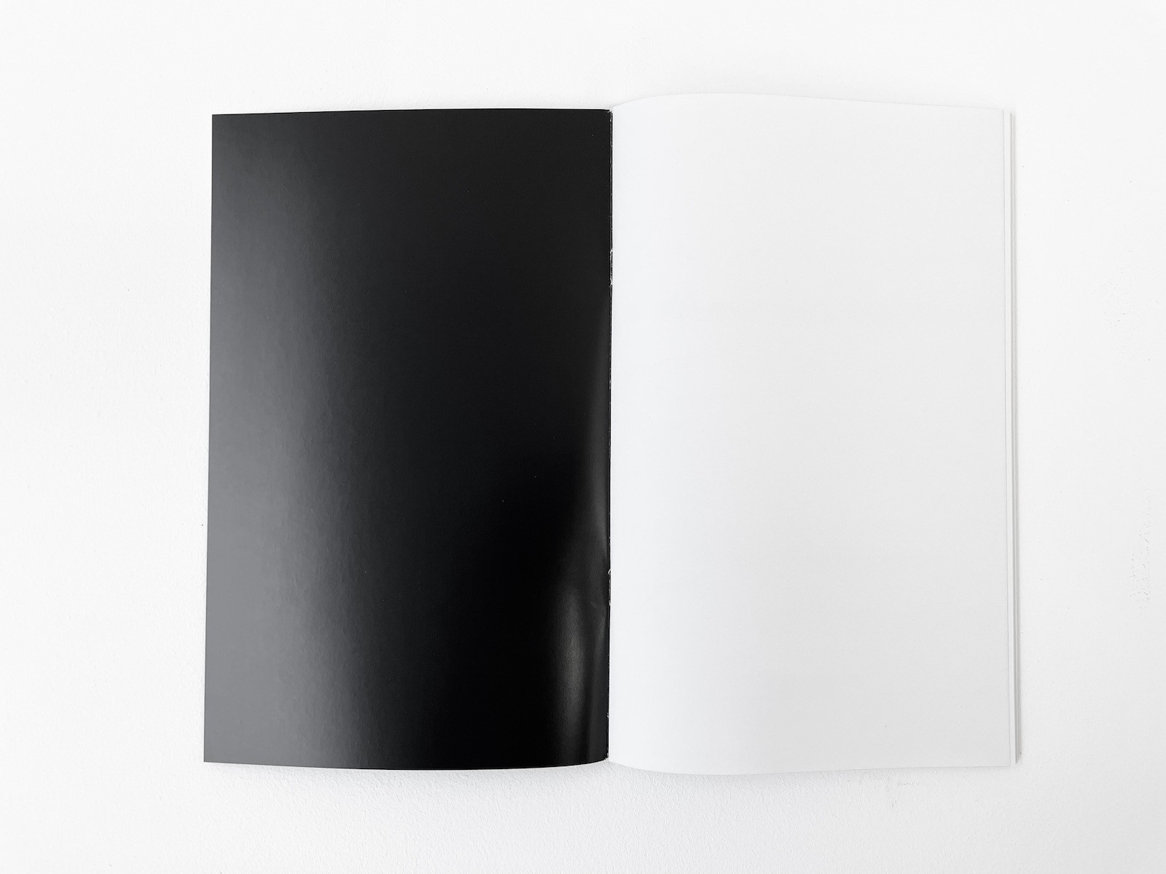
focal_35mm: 26
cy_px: 437
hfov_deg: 67.3
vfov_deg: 53.1
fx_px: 876
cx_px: 583
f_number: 1.6
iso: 64
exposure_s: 1/100
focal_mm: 4.2
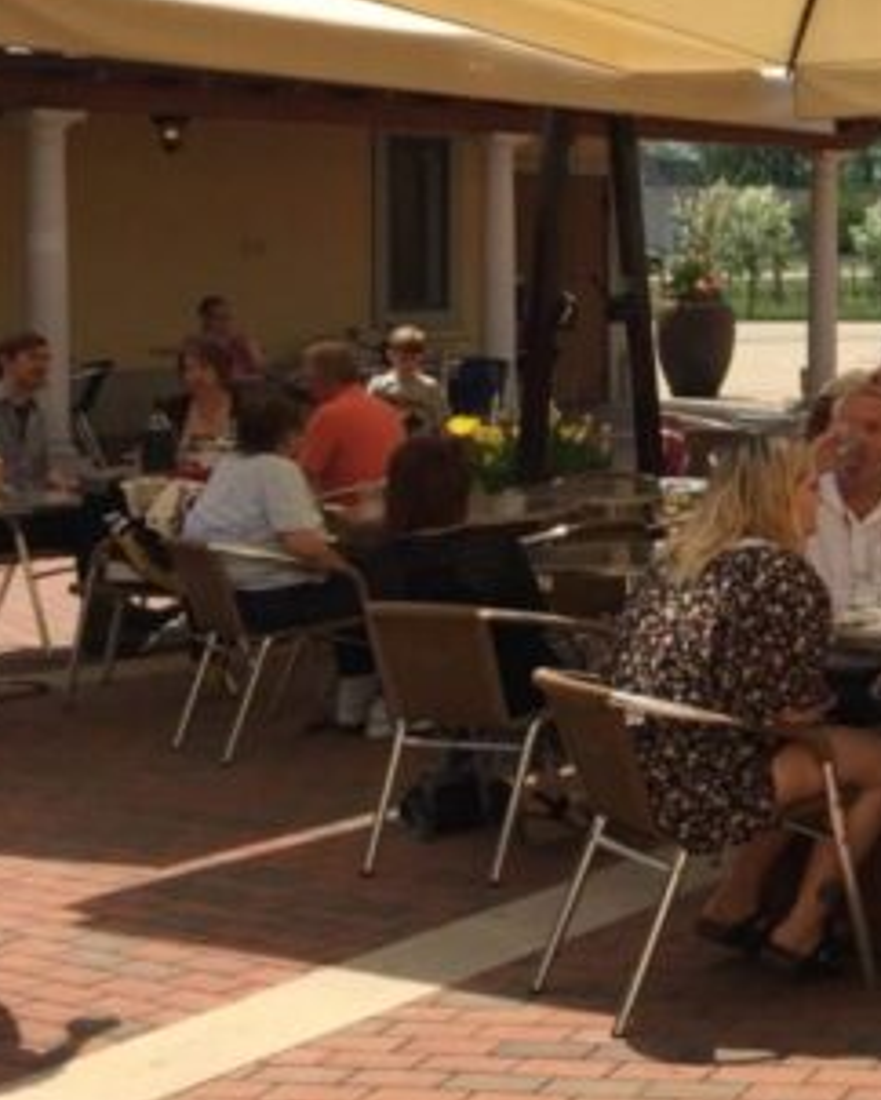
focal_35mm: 75
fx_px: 2442
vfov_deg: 25.2
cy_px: 364
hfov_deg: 17.7
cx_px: 1431
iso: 32
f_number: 2.2
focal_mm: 4.15
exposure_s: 1/2326
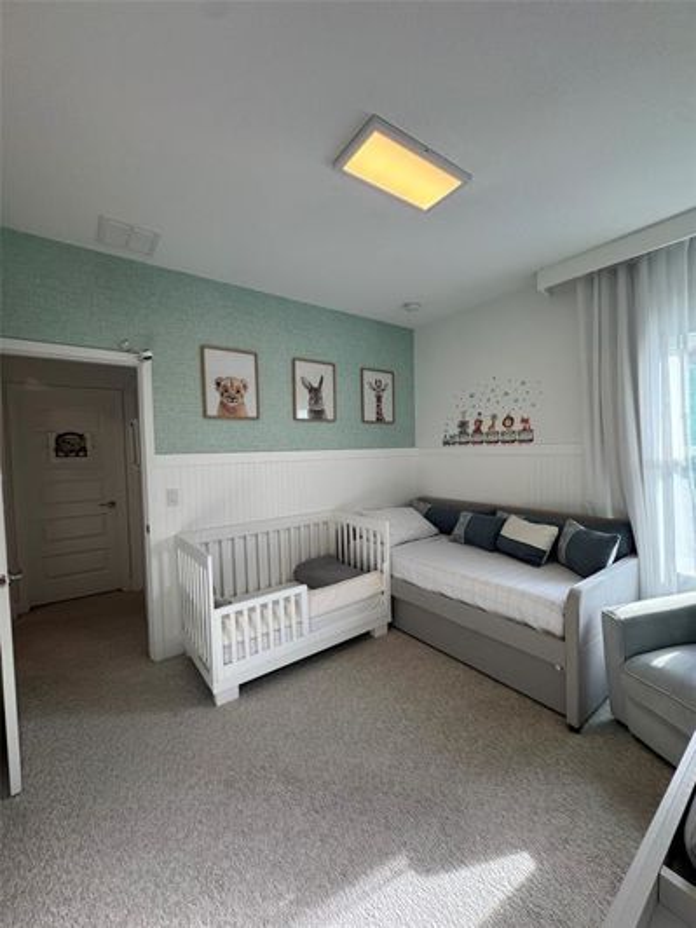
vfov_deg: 102.1
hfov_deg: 85.7
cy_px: 464
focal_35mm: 14
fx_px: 375
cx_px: 348
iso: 64
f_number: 2.2
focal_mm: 2.22
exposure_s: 1/120
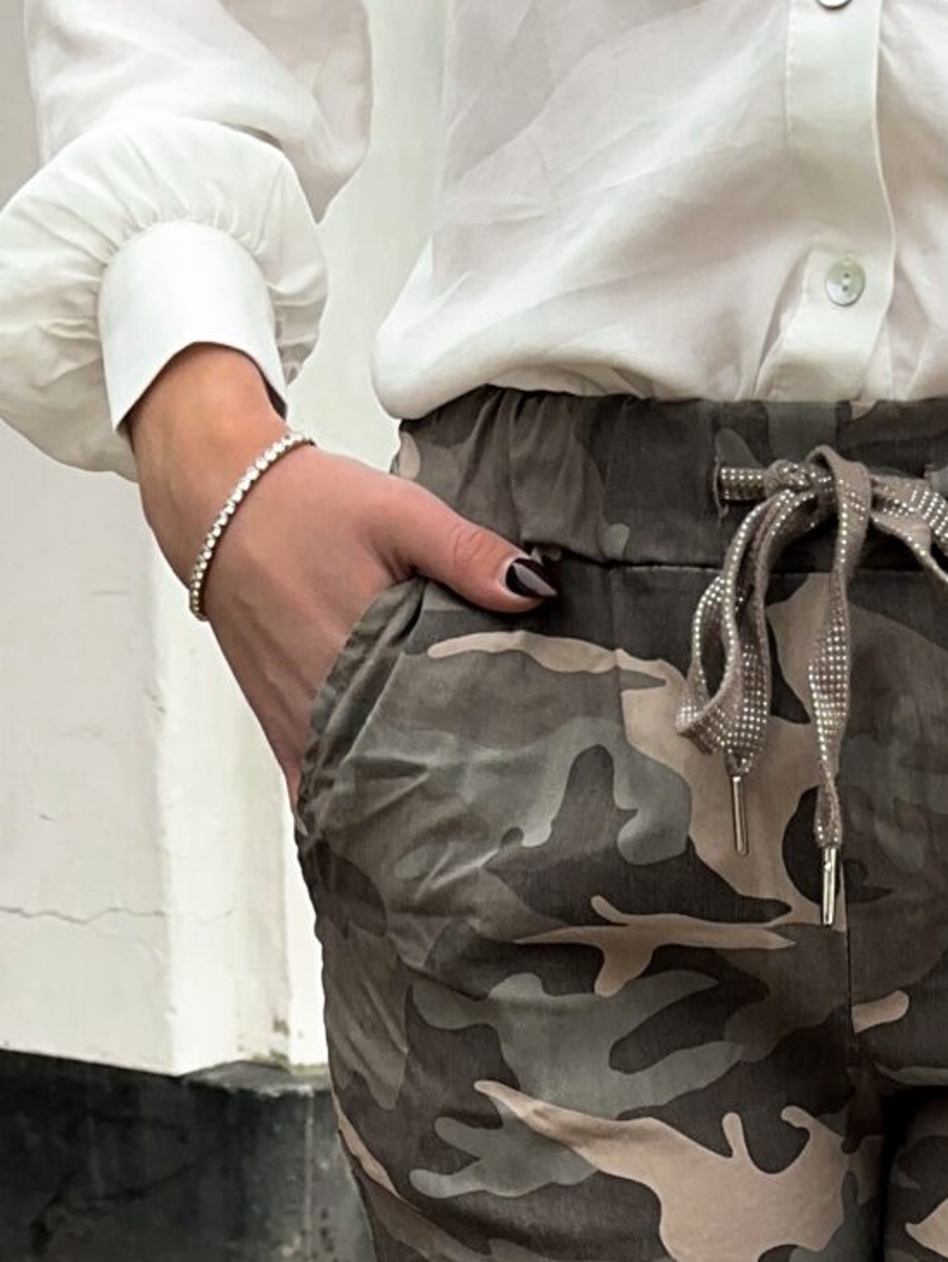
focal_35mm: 84
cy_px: 1875
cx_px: 856
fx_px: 3065
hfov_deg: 17.3
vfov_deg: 20.2
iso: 80
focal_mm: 6.86
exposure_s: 1/370
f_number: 1.8
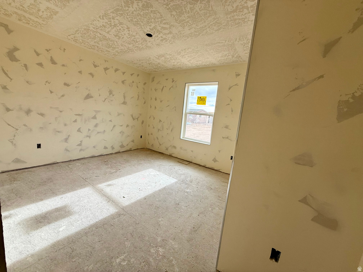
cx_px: 182
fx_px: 147
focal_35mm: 14
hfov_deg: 102.1
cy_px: 136
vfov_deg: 85.7
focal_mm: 2.22
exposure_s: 1/222
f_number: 2.2
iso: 50
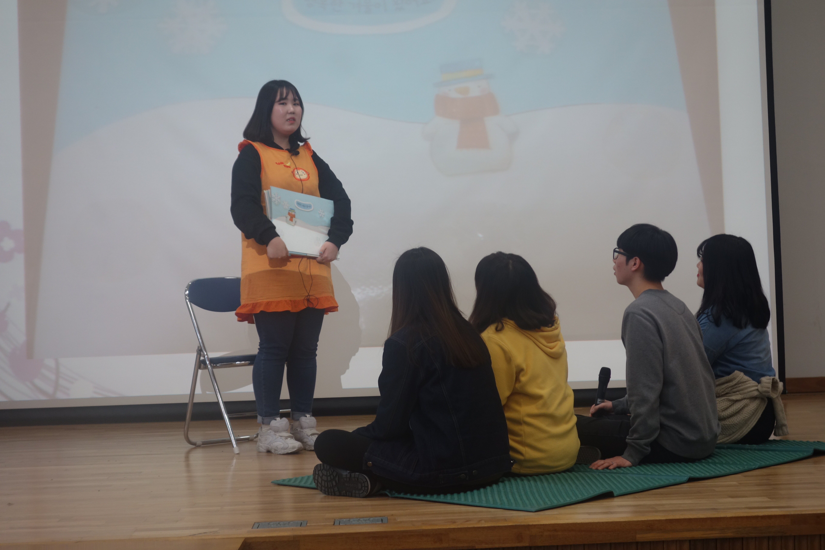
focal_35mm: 60
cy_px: 275
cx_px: 412
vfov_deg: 22.6
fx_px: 1375
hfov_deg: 33.4
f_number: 3.5
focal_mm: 22.25
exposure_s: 1/80
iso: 320
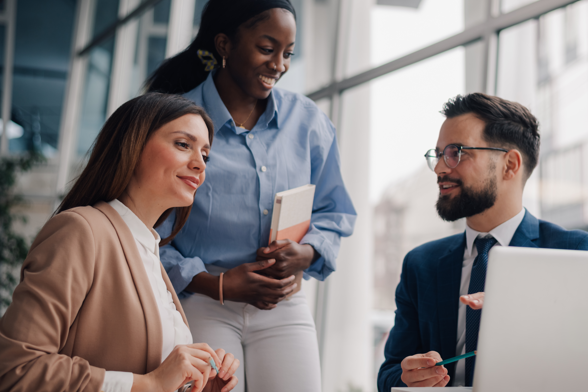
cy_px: 174
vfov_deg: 21.6
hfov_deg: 31.8
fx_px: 1029
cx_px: 352
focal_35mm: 63
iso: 200
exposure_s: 1/640
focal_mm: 50
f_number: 2.5
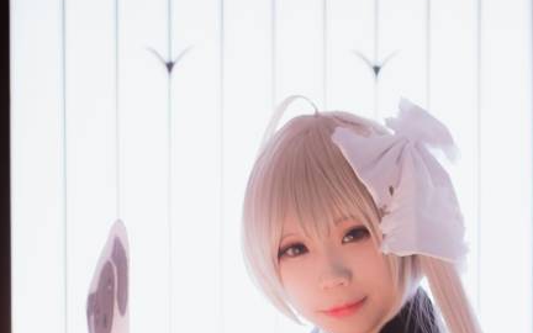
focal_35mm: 99
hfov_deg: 20.9
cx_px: 343
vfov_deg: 12.4
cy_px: 543
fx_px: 1438
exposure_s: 1/80
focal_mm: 35
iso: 1250
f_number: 1.4
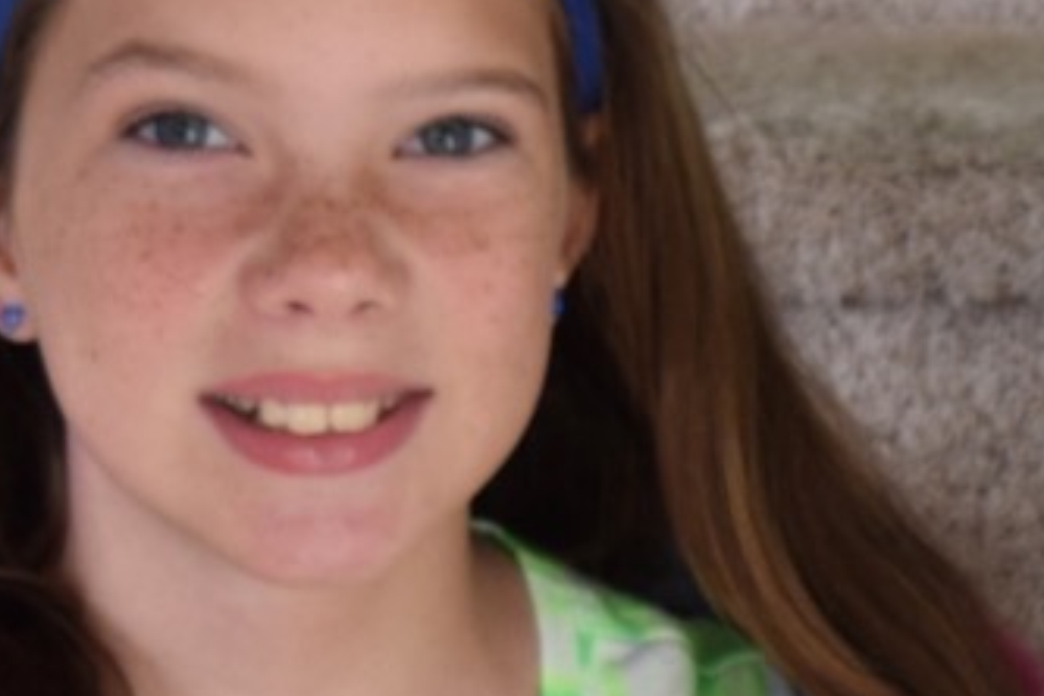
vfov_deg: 5.2
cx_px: 1593
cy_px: 1149
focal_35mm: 261
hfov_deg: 7.7
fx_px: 7568
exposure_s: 1/50
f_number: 4.5
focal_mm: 29
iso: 400
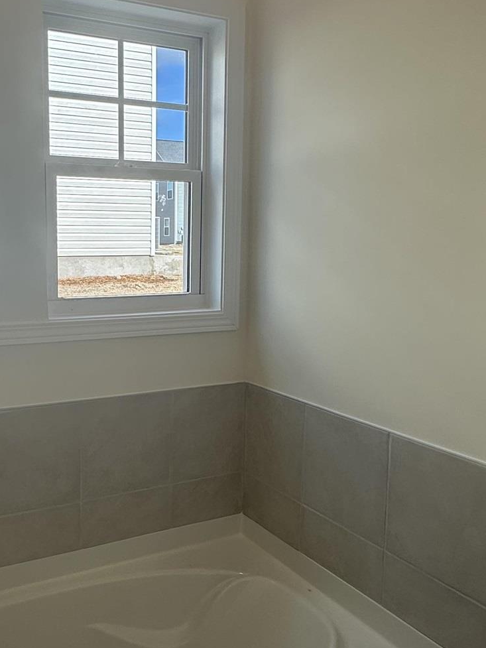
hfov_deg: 41.8
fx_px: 618
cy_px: 312
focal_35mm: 33
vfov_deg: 55.3
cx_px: 126
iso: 40
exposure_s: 1/651
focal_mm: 2.22
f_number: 2.2
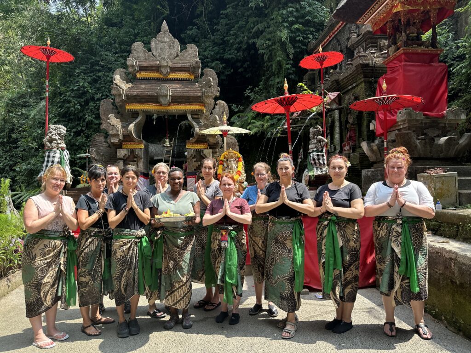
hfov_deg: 71.6
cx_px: 236
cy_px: 176
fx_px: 327
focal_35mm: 24
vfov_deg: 56.8
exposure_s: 1/935
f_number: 1.78
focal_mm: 6.86
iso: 80
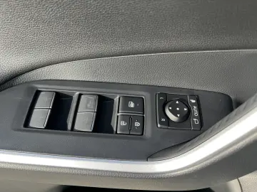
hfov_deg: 67.3
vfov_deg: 53.1
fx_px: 193
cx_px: 128
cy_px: 96
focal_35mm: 26
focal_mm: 5.7
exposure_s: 1/493
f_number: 1.5
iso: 50
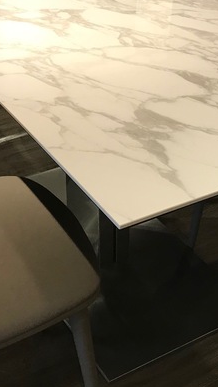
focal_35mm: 63
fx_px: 647
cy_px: 130
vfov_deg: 33.0
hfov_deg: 19.1
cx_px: 119
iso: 32
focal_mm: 3.99
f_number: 1.8
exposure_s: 1/30
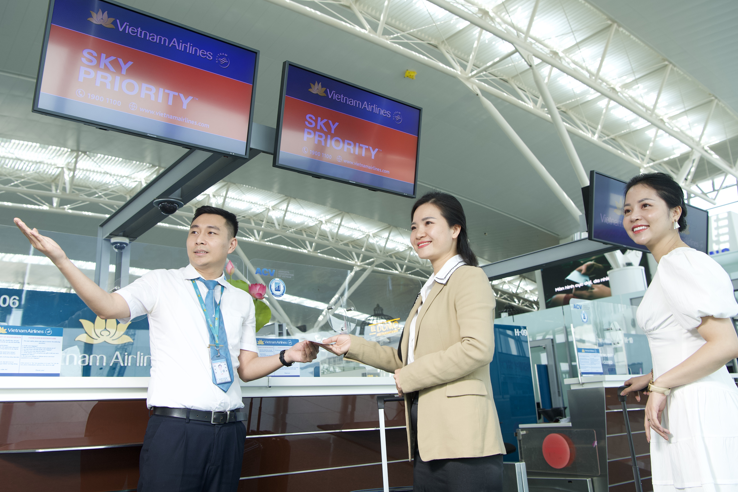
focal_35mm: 32
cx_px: 372
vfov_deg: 41.1
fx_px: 656
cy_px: 231
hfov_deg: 58.7
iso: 500
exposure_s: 1/200
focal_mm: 30
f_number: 5
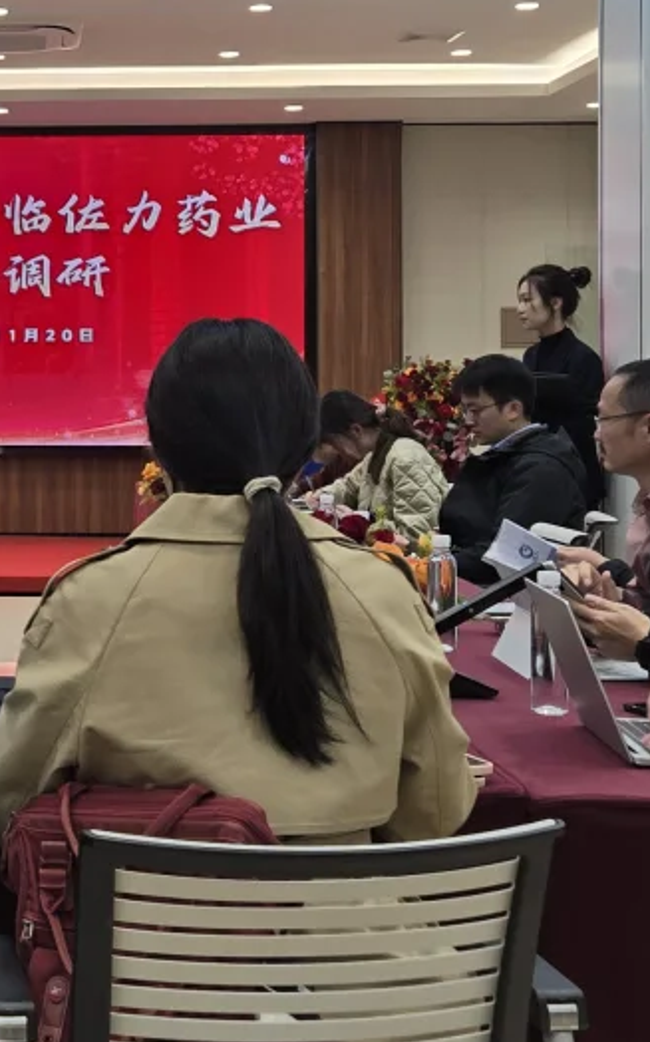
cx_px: -34
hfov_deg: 18.8
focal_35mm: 67
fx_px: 1901
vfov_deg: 30.4
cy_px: 338
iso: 80
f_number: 1.8
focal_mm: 5.4
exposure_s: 1/100
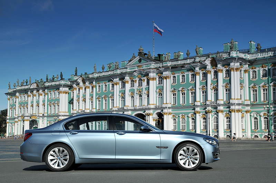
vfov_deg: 25.7
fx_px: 402
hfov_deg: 37.9
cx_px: 138
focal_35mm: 52
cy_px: 92
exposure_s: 1/500
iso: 200
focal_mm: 35
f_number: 9.5
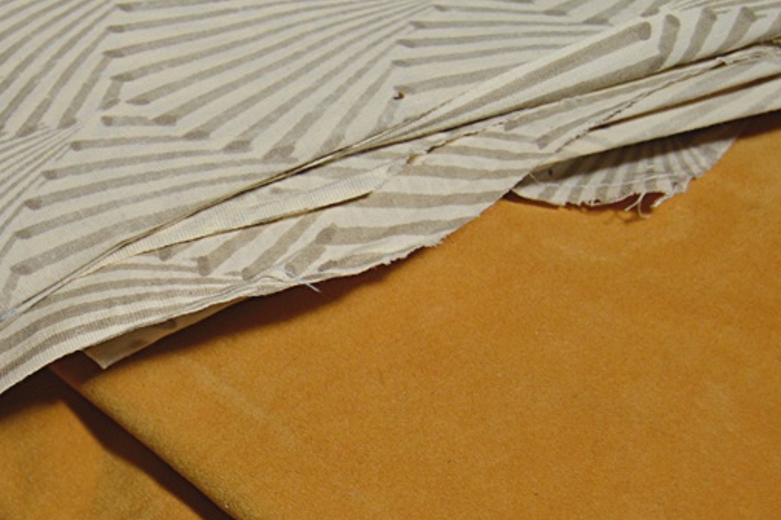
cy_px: 411
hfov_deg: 23.9
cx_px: 97
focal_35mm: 83
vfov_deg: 16.3
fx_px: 1800
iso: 500
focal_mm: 28
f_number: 4
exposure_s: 1/60
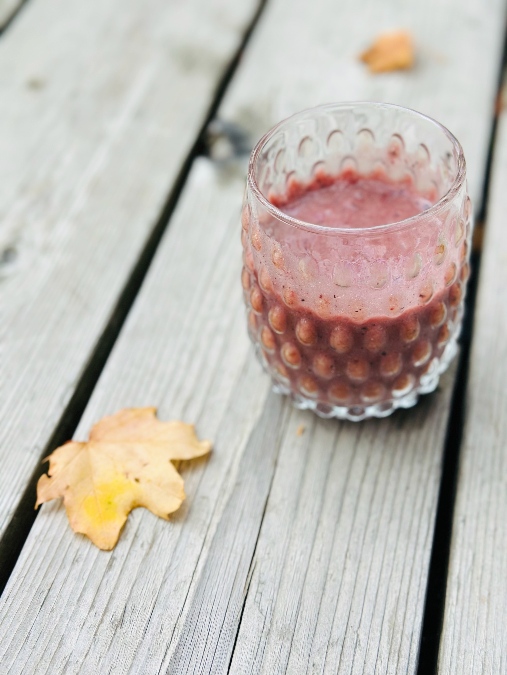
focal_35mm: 48
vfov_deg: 39.7
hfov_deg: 30.3
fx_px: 937
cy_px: 338
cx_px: 254
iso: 80
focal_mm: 6.86
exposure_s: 1/880
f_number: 1.78
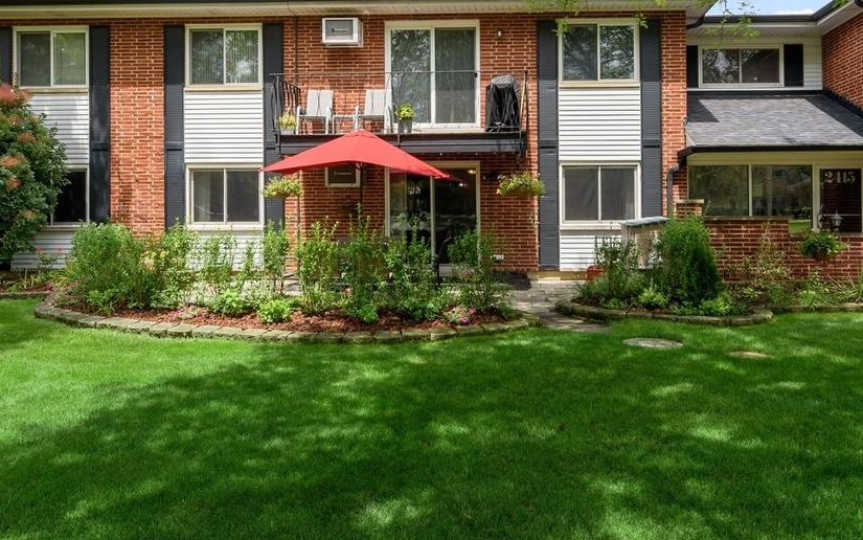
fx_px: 659
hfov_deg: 66.0
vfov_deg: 41.5
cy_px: 67
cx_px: 505
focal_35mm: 28
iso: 100
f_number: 9
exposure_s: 1/80
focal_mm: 14
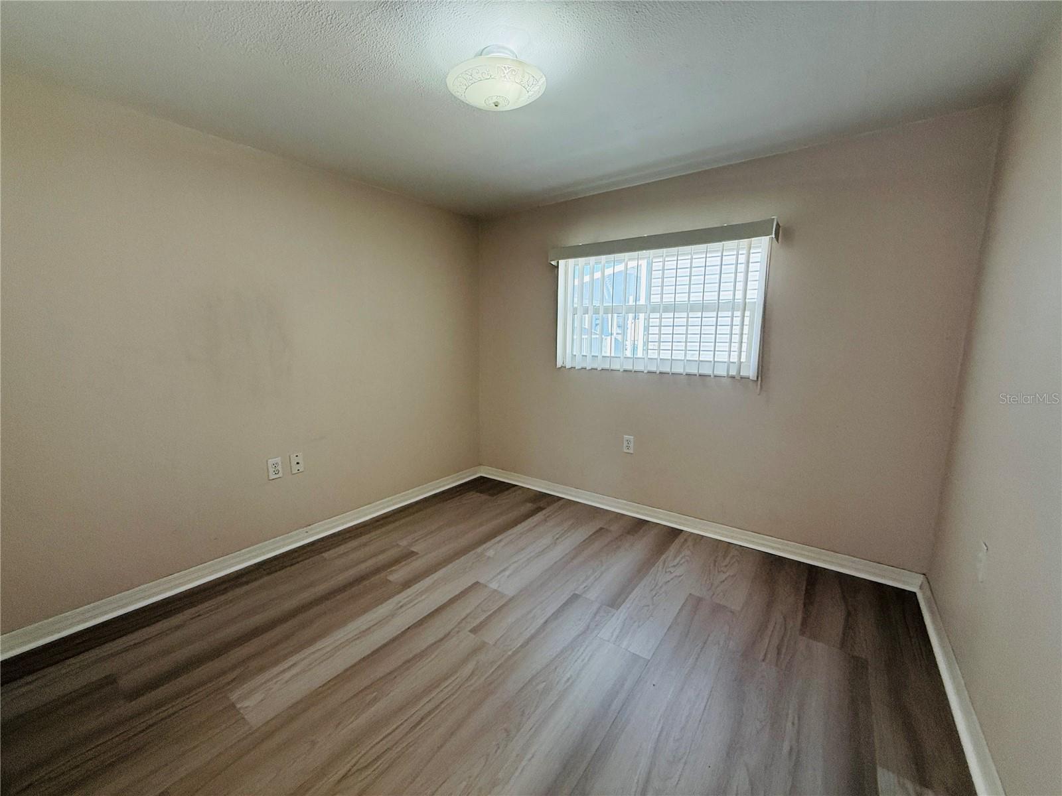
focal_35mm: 14
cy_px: 398
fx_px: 430
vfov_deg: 85.7
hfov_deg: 102.1
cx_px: 531
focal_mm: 2.22
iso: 125
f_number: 2.2
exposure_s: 1/120
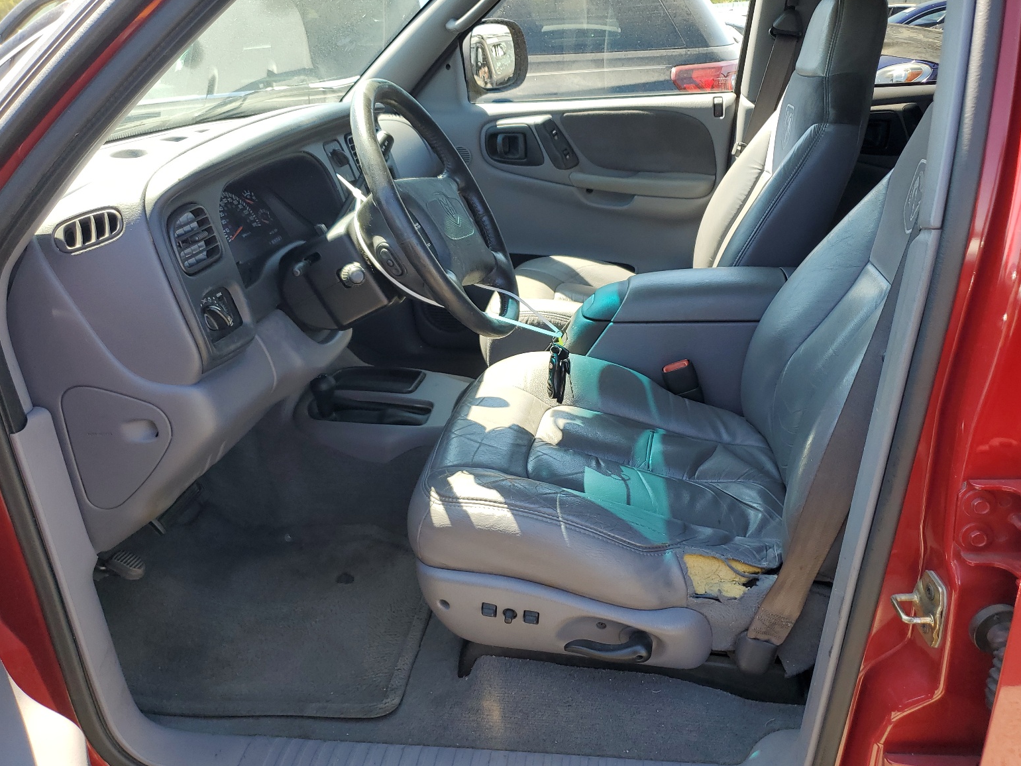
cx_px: 529
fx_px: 796
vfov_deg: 51.4
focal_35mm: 27
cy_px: 374
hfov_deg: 65.3
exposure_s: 1/357
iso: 50
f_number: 1.5
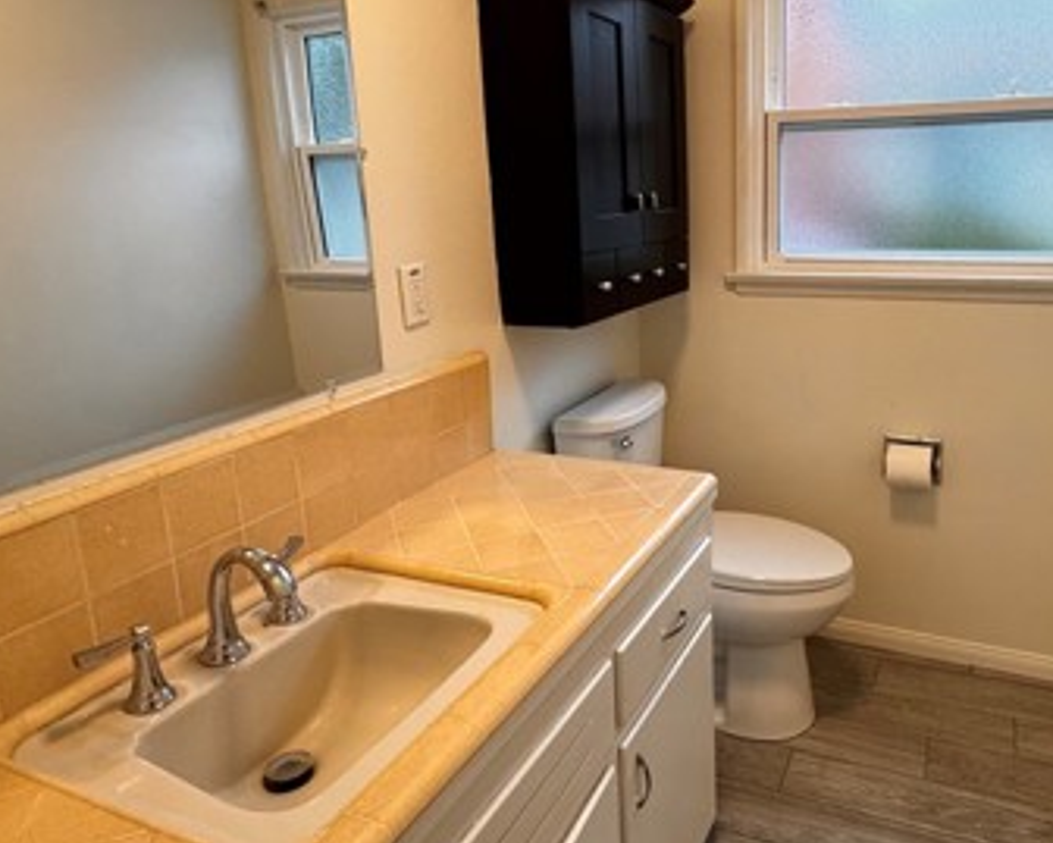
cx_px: 664
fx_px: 811
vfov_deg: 54.7
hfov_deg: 65.0
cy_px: 348
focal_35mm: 26
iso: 320
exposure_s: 1/120
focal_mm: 2.22
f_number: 2.2
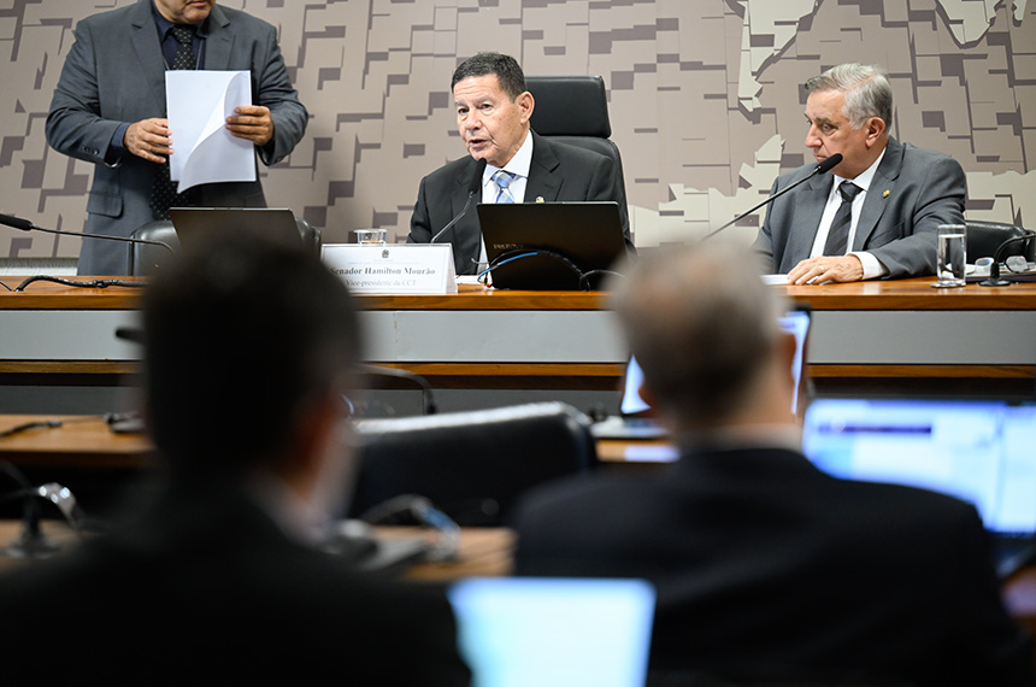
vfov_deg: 9.4
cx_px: 518
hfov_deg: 14.2
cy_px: 344
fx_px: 4165
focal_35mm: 145
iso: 2000
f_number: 2.8
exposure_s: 1/160
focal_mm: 145
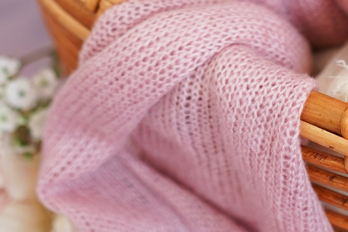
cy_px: -187
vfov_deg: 8.8
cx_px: 396
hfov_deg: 13.4
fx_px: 1450
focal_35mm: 150
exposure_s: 1/640
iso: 250
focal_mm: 35
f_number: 1.6
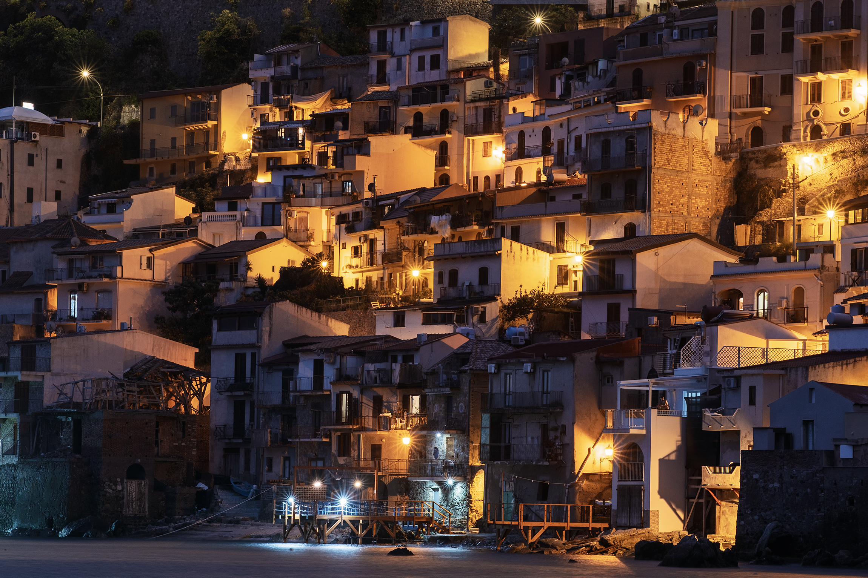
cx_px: 434
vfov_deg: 10.7
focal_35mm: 128
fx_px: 3086
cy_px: 289
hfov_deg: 16.0
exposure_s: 4
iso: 200
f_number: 7.1
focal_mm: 85
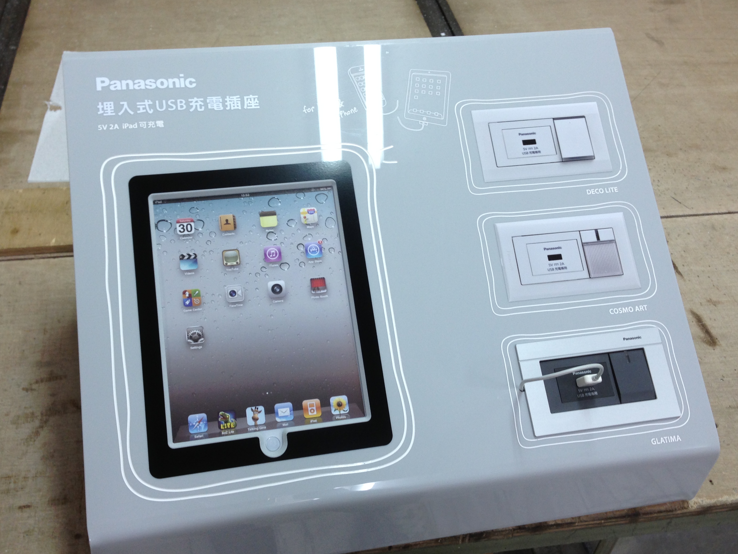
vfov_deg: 36.8
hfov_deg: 47.9
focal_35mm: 39
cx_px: 362
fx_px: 831
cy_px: 274
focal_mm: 4.13
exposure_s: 1/20
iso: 64
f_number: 2.4
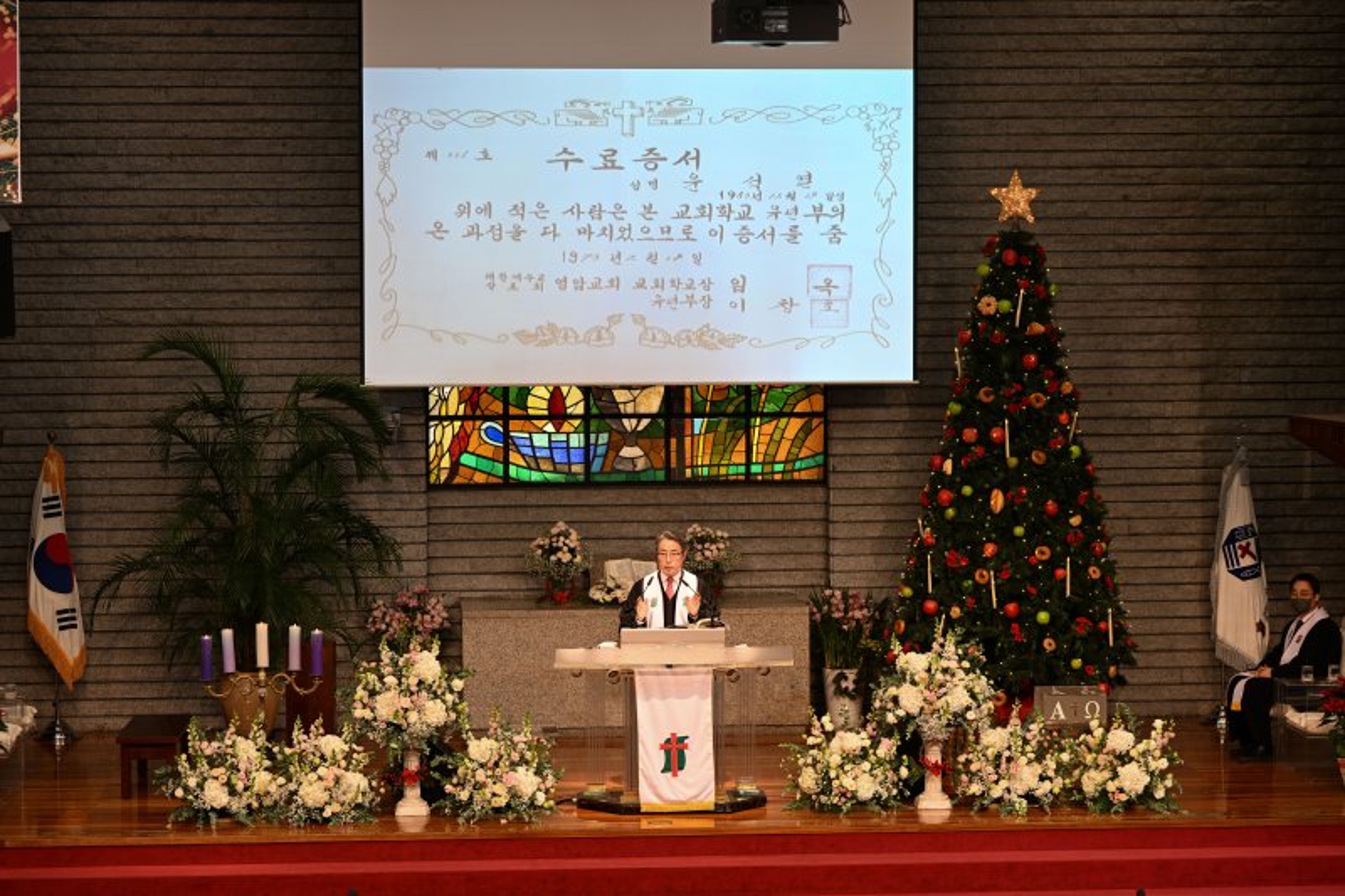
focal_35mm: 99
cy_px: 448
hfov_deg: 20.6
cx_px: 672
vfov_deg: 13.8
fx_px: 3698
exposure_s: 1/100
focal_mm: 99
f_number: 3.5
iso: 500
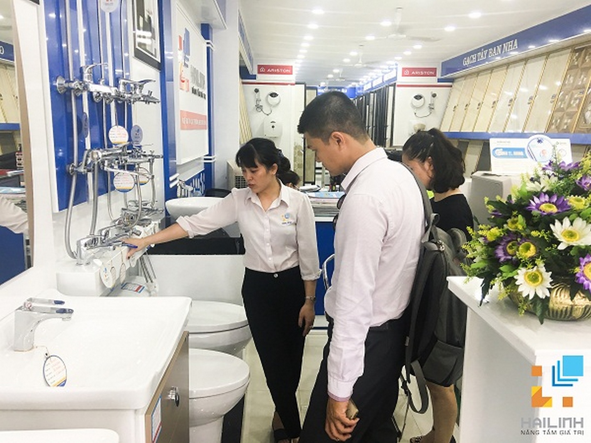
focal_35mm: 29
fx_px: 495
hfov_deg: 61.7
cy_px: 222
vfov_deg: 48.2
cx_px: 296
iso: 40
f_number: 2.2
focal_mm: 4.15
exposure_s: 1/35
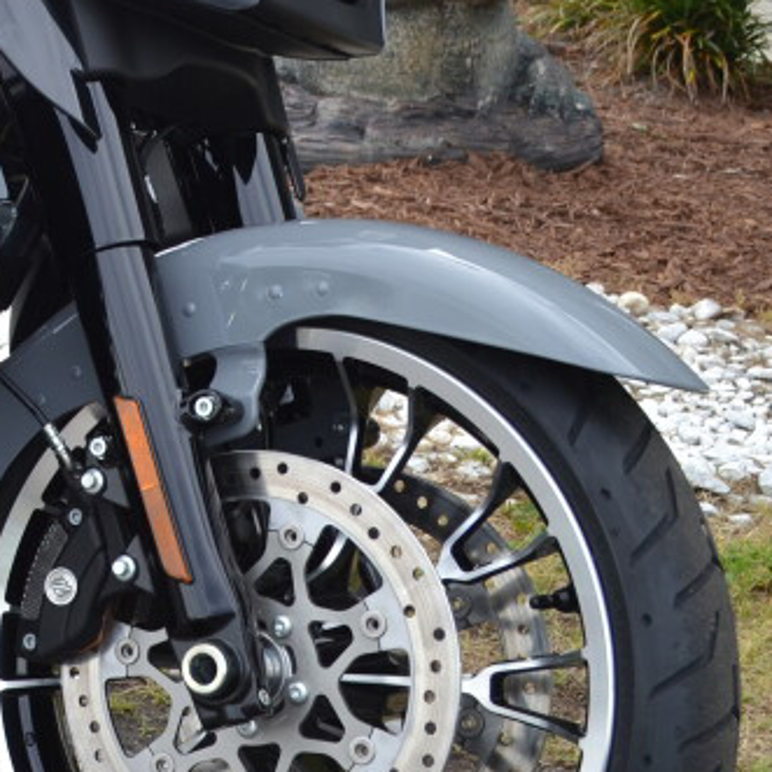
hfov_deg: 14.6
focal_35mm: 111
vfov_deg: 15.6
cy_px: 145
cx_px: -387
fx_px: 2801
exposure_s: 1/200
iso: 100
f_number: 7.1
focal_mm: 24
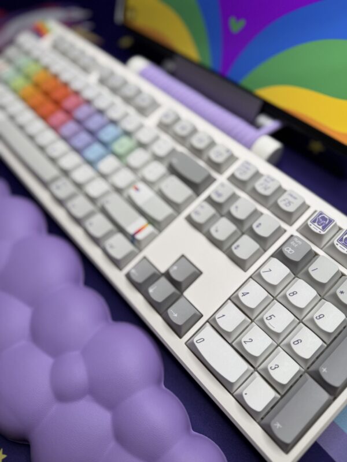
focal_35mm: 24
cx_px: 174
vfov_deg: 71.6
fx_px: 321
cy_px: 231
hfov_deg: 56.8
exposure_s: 1/299
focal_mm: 6.76
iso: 80
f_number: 1.78
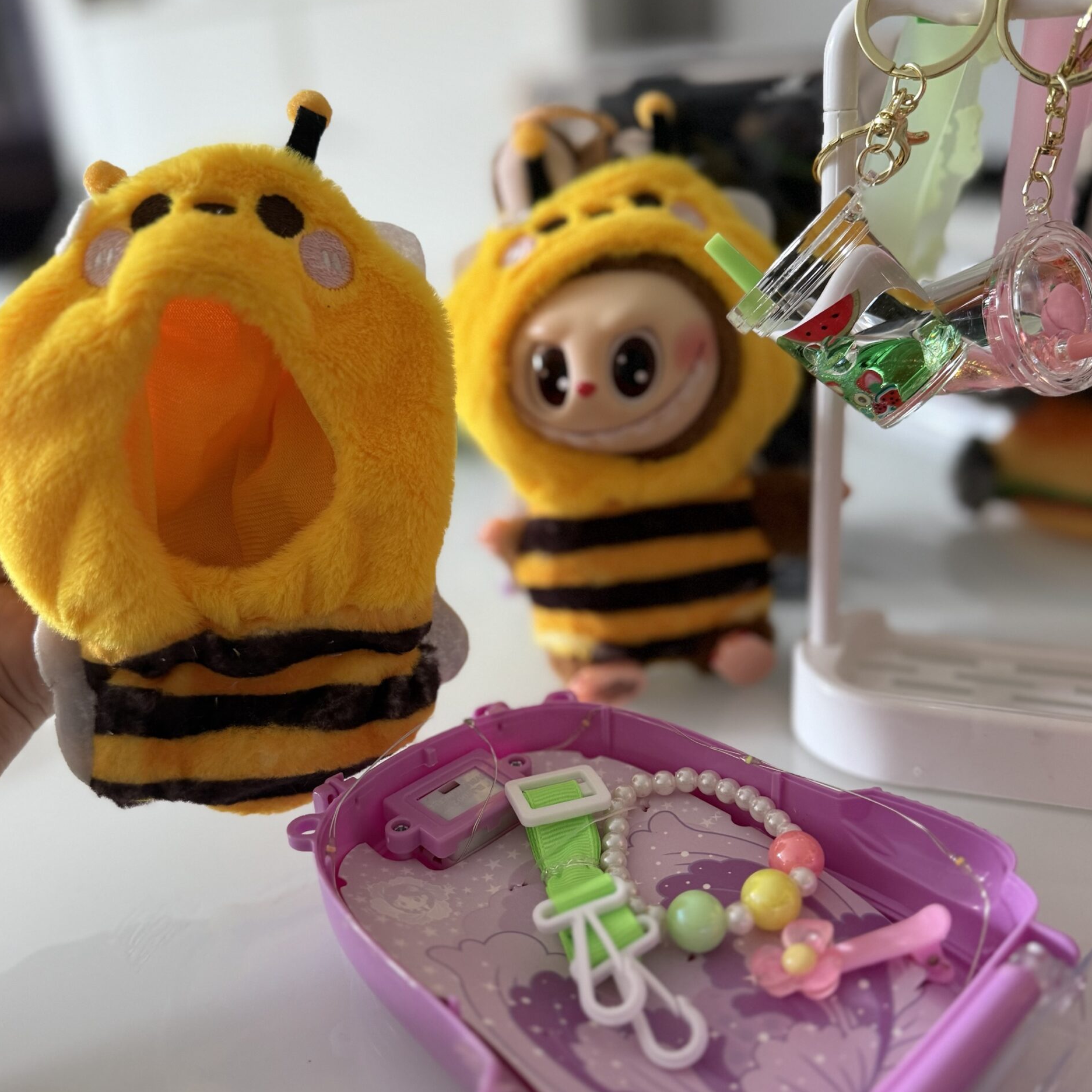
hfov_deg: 55.6
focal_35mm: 29
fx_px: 1035
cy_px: 617
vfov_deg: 55.4
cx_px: 539
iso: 200
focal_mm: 6.76
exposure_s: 1/66
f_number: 1.78
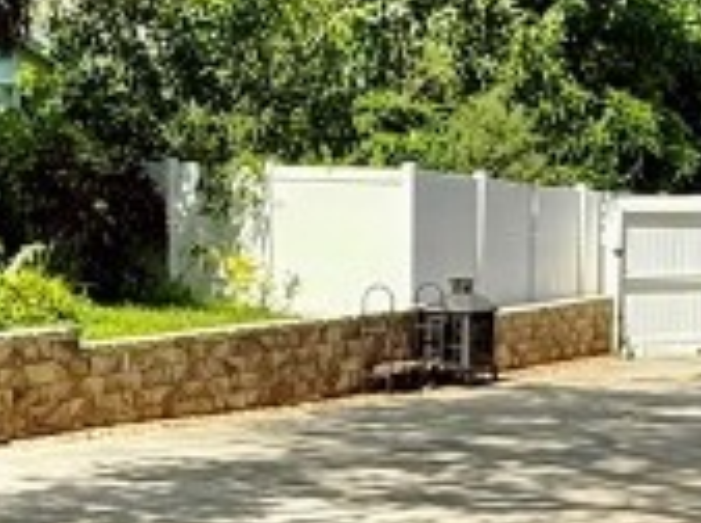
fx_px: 1718
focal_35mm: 85
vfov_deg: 17.1
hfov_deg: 23.0
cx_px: 274
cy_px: 457
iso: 50
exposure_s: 1/1901
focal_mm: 2.22
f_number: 2.2
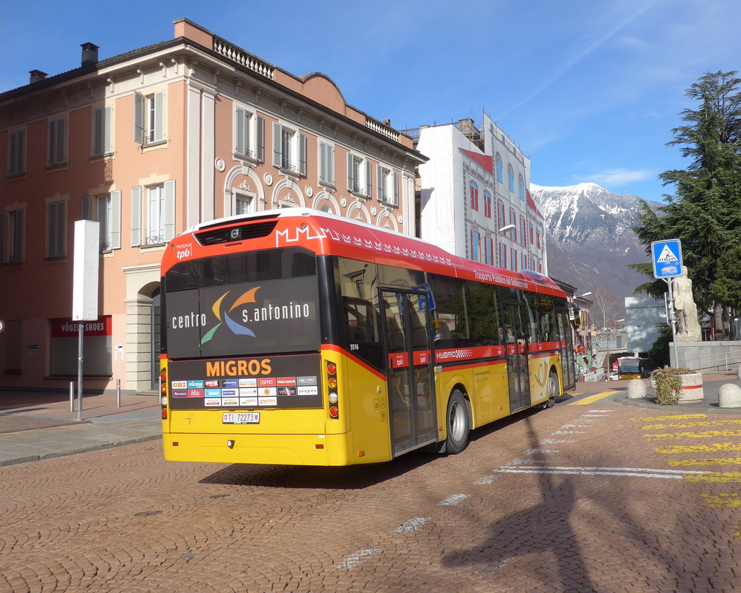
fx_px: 680
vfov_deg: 47.1
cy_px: 295
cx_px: 397
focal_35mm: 31
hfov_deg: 57.1
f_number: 2.8
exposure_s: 1/1600
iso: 80
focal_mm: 6
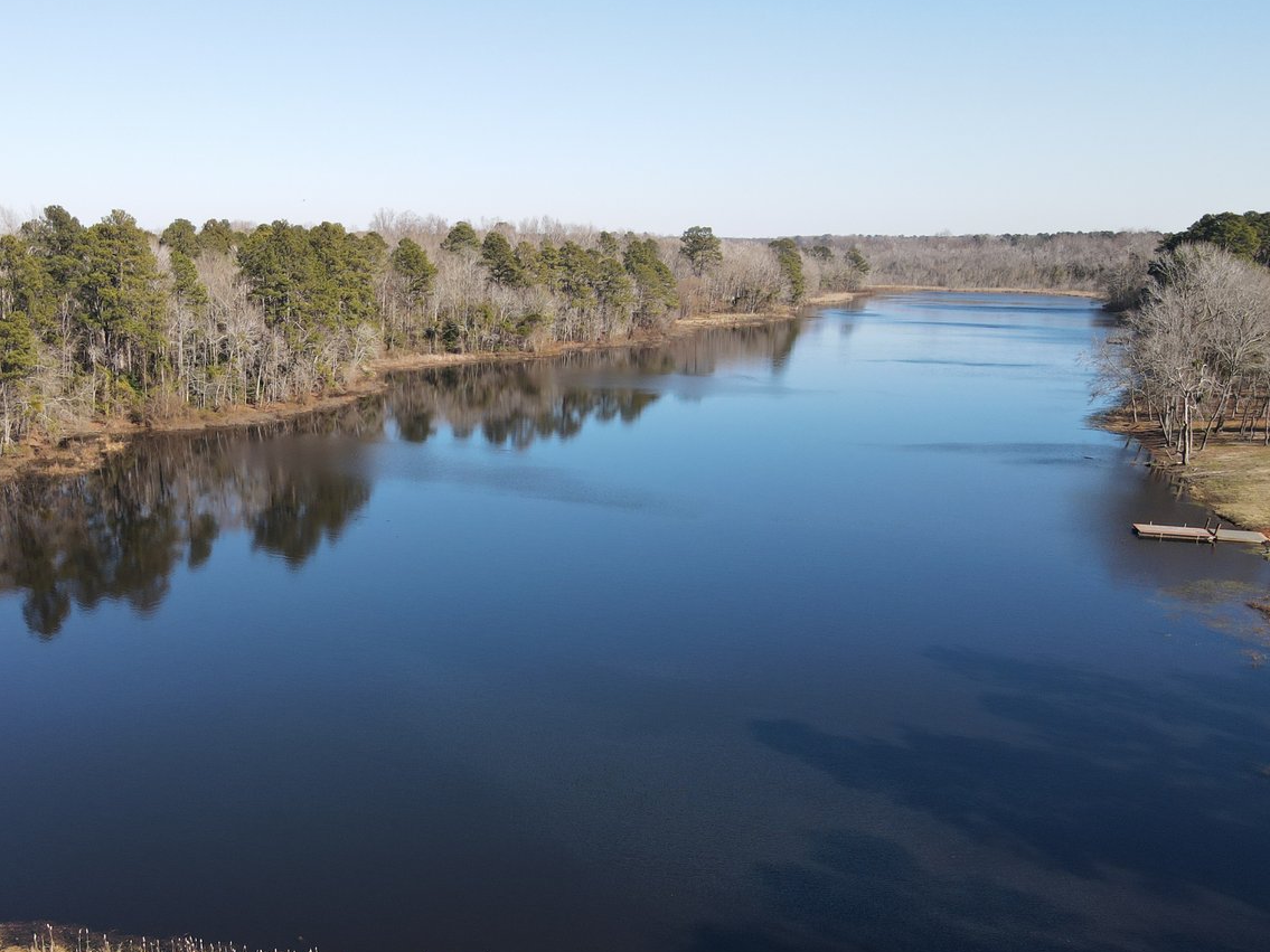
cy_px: 618
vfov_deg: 43.7
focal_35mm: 32
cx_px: 451
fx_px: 1174
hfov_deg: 55.9
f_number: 2.8
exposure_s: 1/400
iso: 100
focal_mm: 4.5
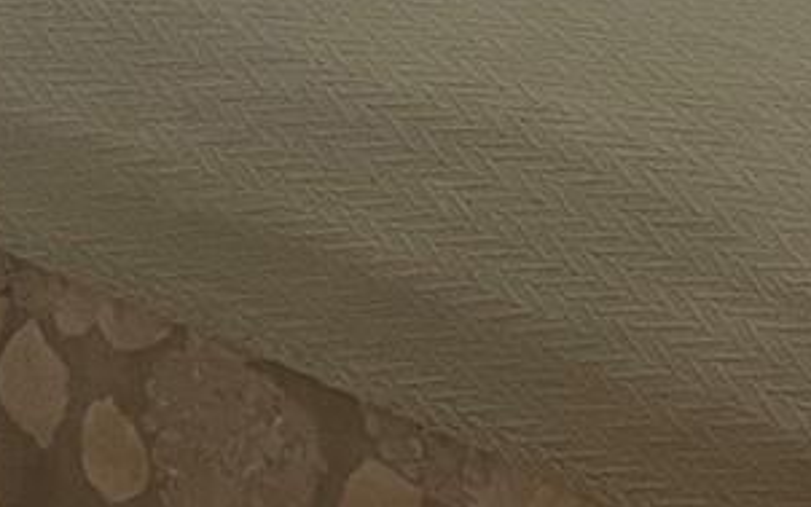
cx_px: 1080
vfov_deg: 8.6
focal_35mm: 146
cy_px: -475
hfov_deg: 13.7
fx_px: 3228
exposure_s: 1/60
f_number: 1.6
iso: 200
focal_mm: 5.1
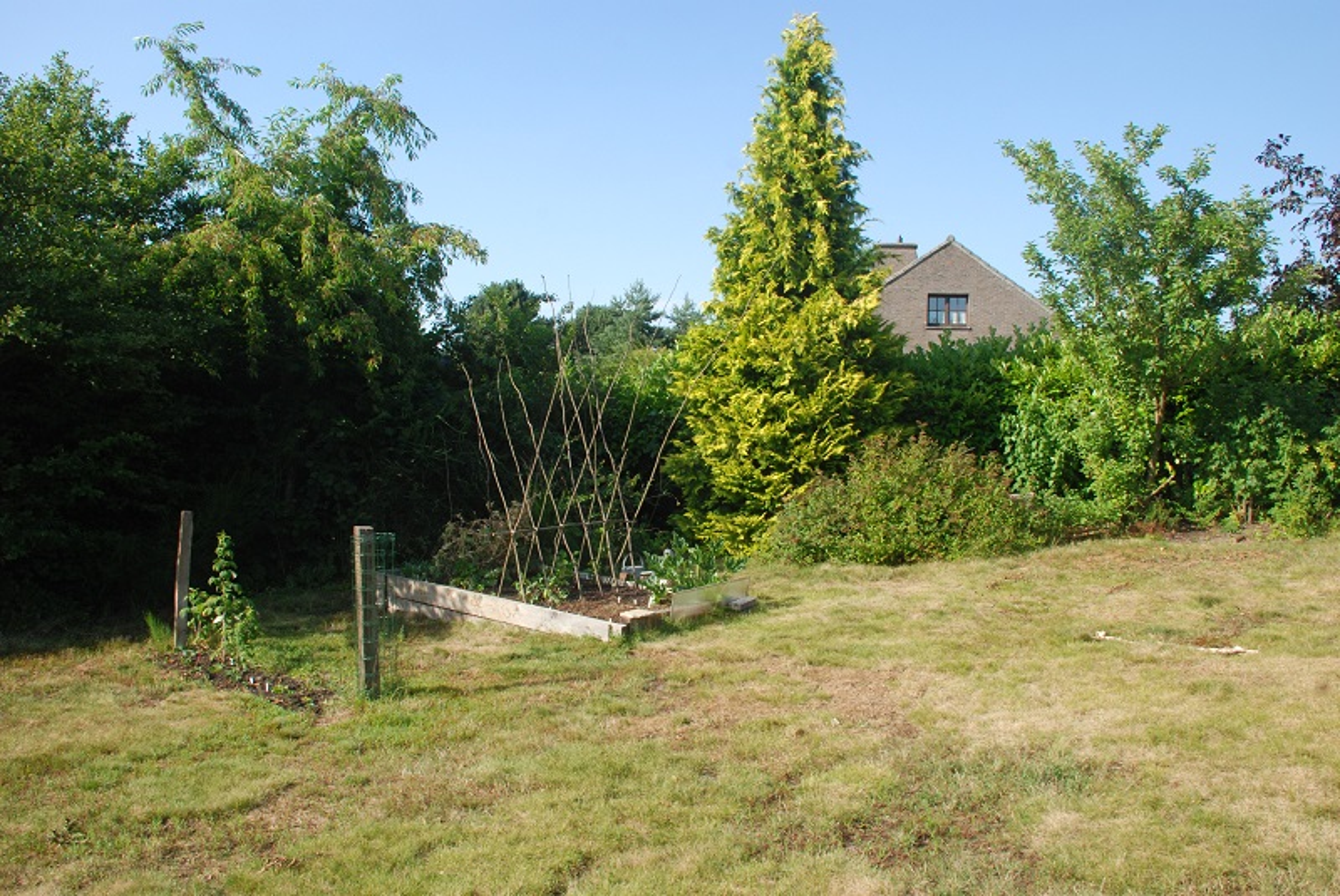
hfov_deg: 67.3
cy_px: 448
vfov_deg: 48.0
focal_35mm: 27
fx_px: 1006
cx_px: 670
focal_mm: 18
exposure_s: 1/200
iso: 400
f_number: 10
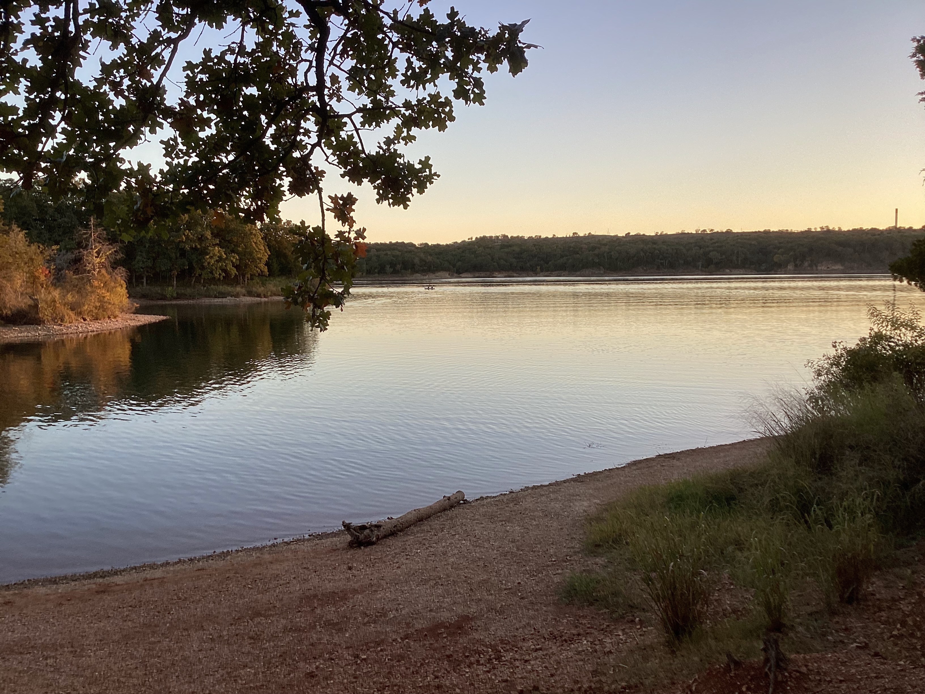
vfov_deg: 45.4
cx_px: 462
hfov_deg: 58.4
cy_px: 347
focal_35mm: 31
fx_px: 828
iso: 25
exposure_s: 1/154
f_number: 2.4
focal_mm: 3.3
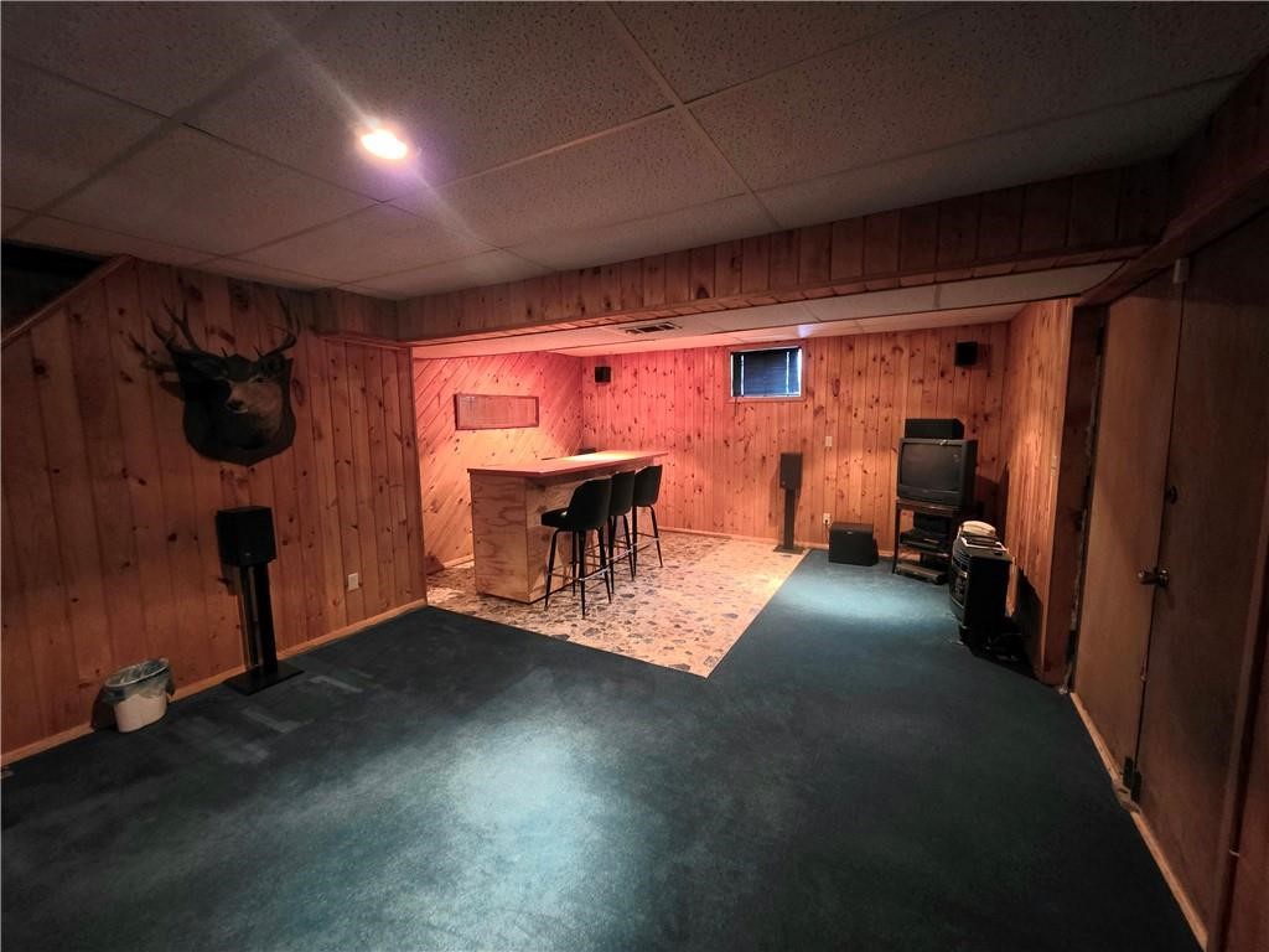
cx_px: 634
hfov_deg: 106.2
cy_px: 476
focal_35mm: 13
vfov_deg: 89.9
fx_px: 477
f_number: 1.9
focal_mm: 2.2
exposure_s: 1/24
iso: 1000
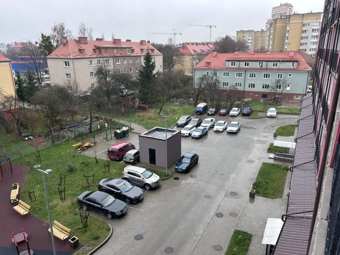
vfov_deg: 53.1
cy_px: 128
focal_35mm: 26
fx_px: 255
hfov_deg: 67.3
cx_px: 170
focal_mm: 5.7
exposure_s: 1/121
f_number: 1.5
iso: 40
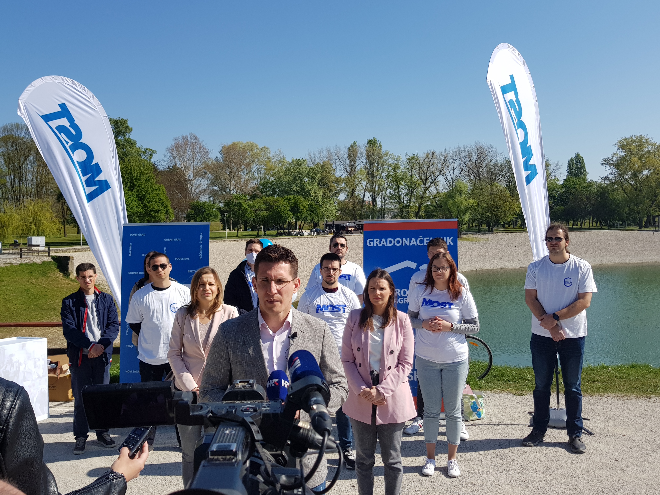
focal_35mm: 26
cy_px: 248
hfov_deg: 67.3
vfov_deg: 53.1
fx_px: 496
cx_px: 330
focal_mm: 4.2
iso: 40
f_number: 1.7
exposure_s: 1/2536
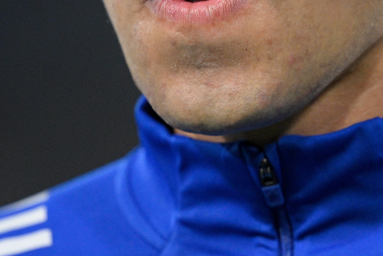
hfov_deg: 1.3
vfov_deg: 0.9
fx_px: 17042
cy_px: -11
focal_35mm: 1602
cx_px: 240
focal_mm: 400
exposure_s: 1/1250
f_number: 2.8
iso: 2000
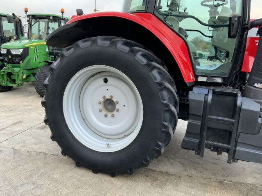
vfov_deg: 48.2
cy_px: 98
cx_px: 131
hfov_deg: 61.7
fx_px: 219
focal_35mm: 29
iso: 64
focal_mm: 3
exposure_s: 1/113
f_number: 1.8
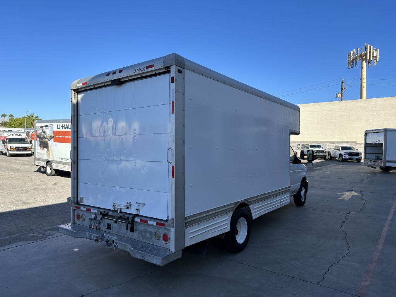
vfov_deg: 56.8
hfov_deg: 71.6
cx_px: 198
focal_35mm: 24
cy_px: 148
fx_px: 275
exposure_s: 1/3058
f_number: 1.78
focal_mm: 6.86
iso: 80
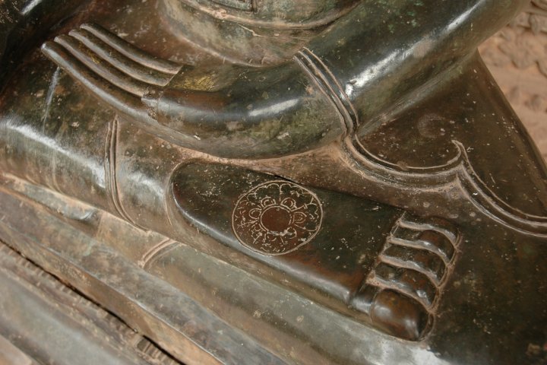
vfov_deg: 33.0
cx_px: 274
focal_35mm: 40
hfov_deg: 47.9
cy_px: 182
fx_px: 615
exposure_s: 1/60
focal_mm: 27
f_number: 3.8
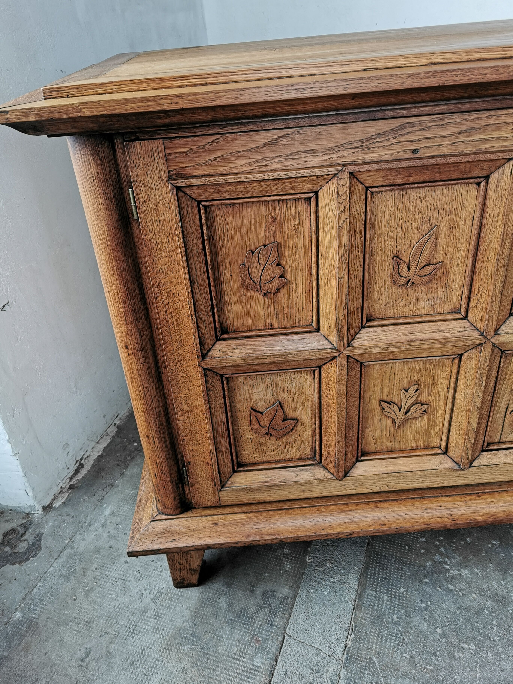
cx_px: 256
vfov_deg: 65.3
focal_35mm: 27
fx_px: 534
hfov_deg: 51.4
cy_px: 342
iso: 64
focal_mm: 5.56
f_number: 1.6
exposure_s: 5
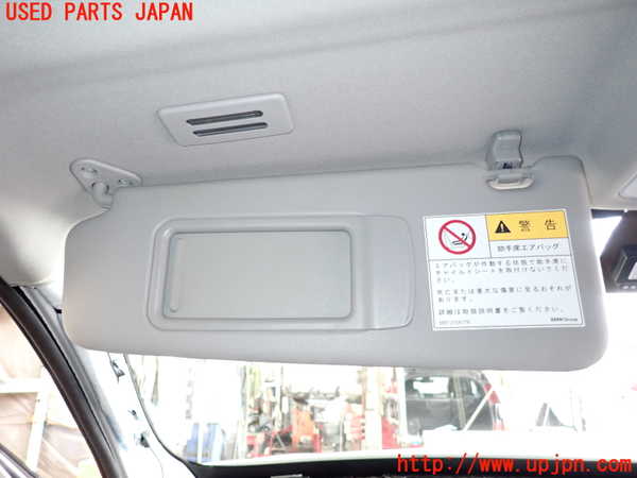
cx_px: 318
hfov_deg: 69.4
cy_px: 239
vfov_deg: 54.9
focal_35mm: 25
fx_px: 460
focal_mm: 4.5
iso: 400
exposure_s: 1/30
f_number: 2
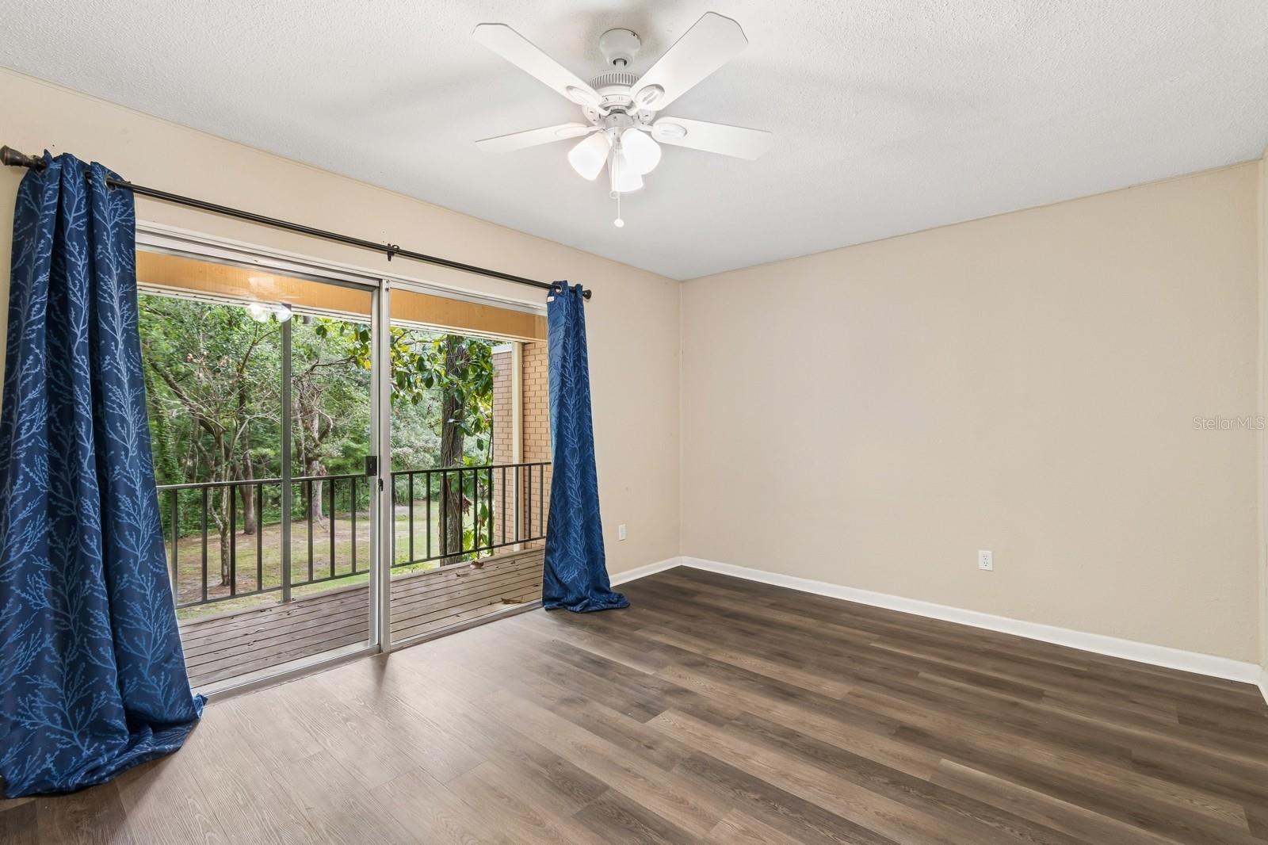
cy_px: 422
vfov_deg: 77.3
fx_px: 528
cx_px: 634
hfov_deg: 100.4
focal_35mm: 15
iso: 200
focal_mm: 10
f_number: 8
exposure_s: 1/2.5
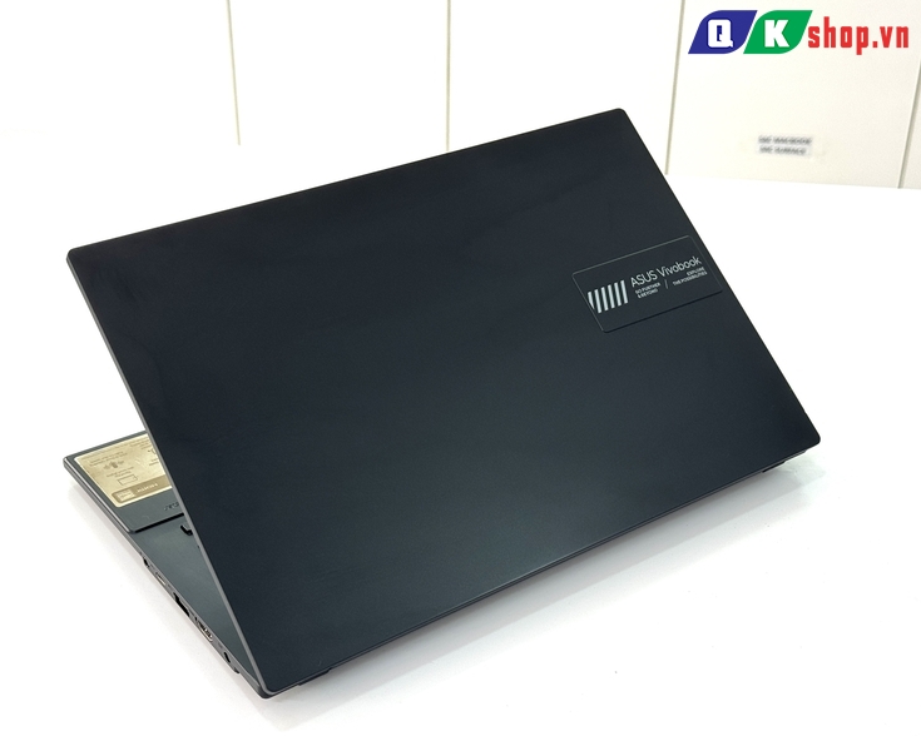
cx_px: 449
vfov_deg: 29.7
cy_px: 364
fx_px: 1390
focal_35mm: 51
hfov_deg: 36.7
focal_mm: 6.76
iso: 50
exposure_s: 1/121
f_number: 1.78
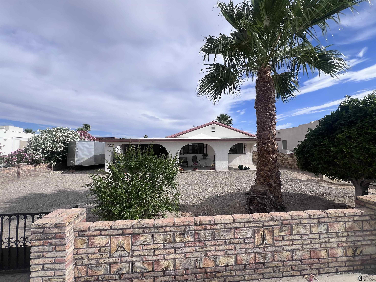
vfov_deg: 89.9
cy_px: 141
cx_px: 188
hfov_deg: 106.2
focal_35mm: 13
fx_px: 141
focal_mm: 1.57
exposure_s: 1/3040
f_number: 1.8
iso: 32
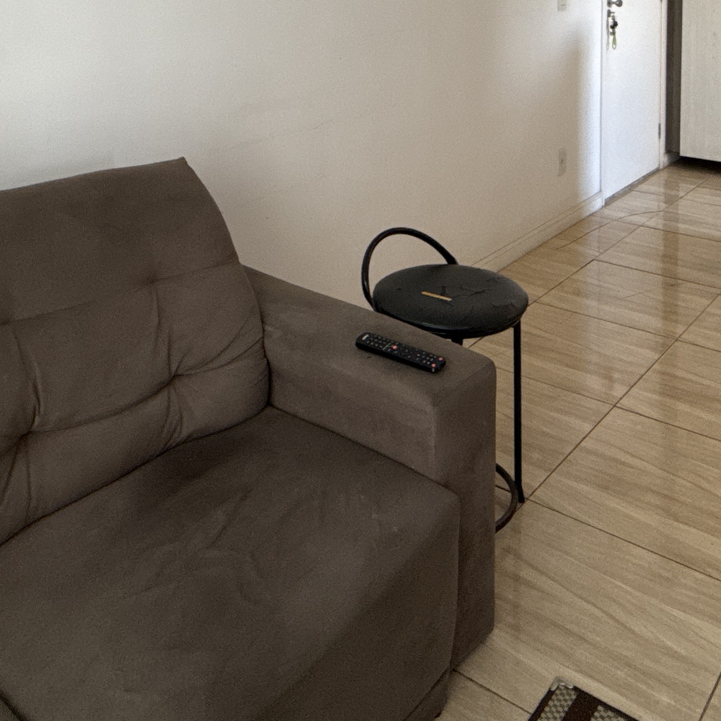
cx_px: 387
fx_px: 919
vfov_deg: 37.6
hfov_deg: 42.8
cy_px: -23
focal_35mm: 39
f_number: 2.2
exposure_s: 1/120
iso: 250
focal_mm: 2.22
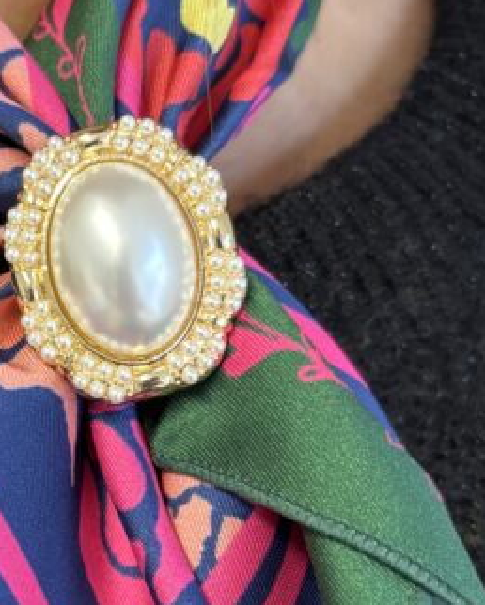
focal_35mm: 63
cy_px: 442
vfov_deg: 29.6
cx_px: -26
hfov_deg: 23.0
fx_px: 1129
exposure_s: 1/50
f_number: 1.6
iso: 320
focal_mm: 5.96
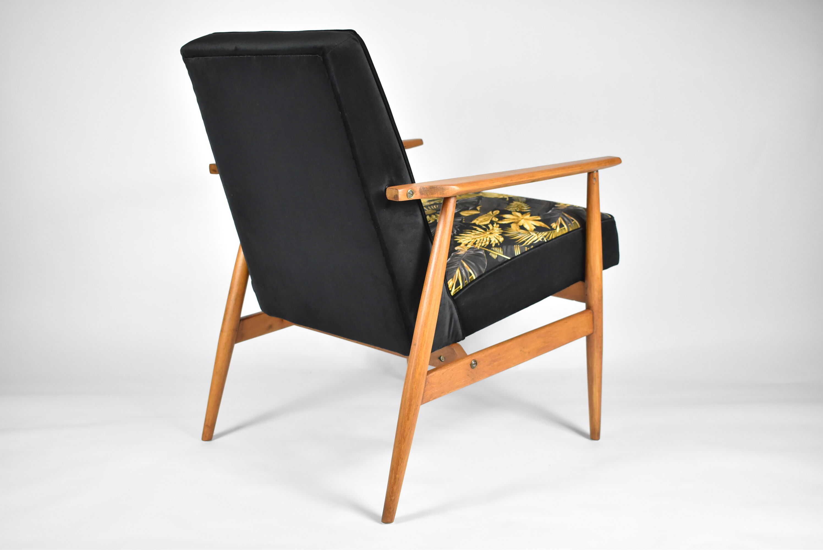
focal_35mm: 46
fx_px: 1064
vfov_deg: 29.0
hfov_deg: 42.3
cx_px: 412
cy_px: 275
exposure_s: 1/125
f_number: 4.2
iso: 1600
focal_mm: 31
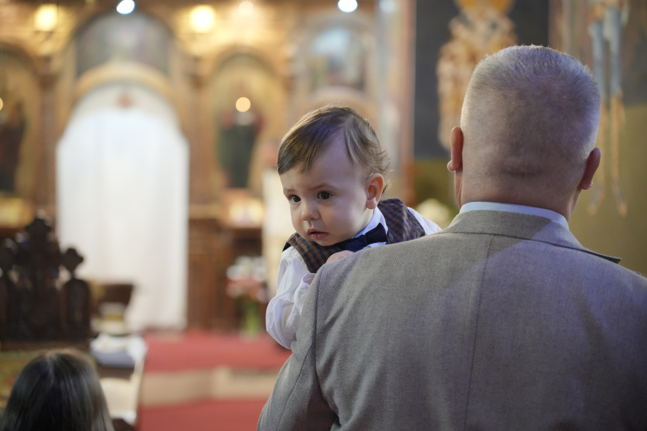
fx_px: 1348
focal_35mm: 75
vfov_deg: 18.2
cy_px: 216
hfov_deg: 27.0
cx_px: 324
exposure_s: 1/250
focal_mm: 75
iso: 6400
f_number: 2.8
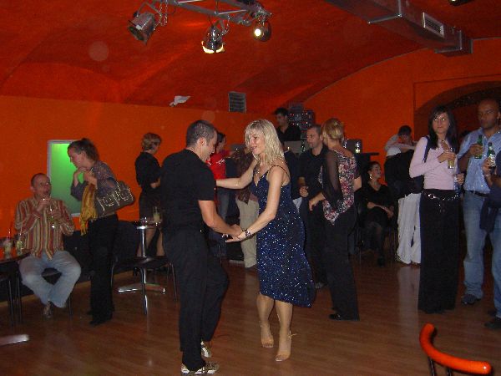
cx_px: 250
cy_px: 188
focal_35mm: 34
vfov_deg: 41.8
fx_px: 492
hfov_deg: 54.0
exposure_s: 1/60
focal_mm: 5.6
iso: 200
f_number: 2.8
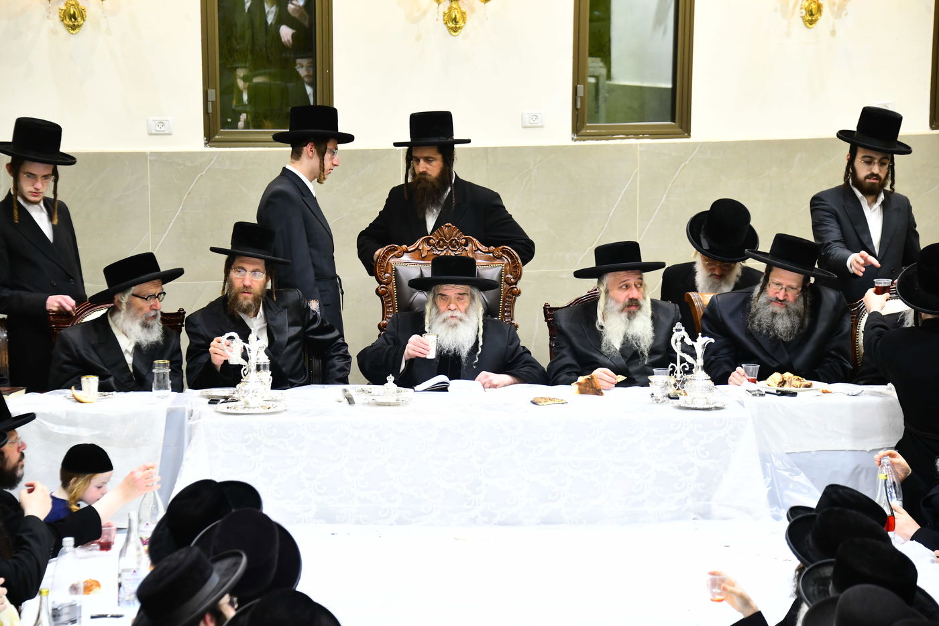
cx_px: 470
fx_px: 3182
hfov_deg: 16.8
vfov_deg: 11.2
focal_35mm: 122
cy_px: 313
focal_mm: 122
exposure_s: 1/160
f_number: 5.6
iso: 2000
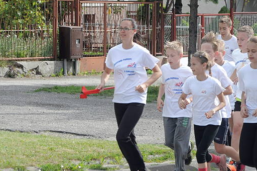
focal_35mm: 229
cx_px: 191
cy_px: 109
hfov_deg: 9.0
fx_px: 1633
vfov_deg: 6.0
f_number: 8
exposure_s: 1/1000
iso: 800
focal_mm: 92
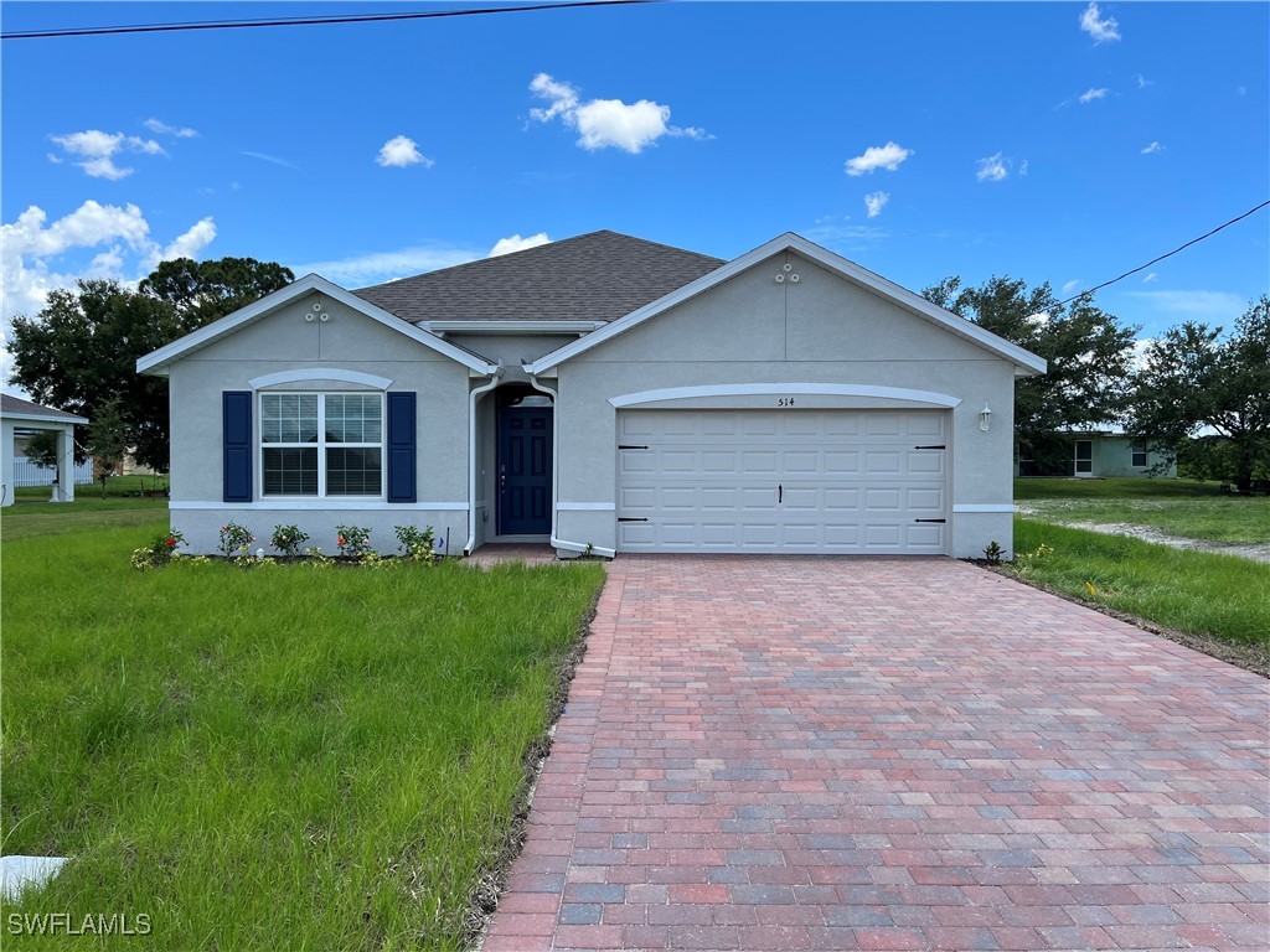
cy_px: 476
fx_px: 954
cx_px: 635
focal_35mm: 26
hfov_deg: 67.3
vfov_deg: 53.1
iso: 50
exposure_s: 1/2632
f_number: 1.6
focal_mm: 5.1
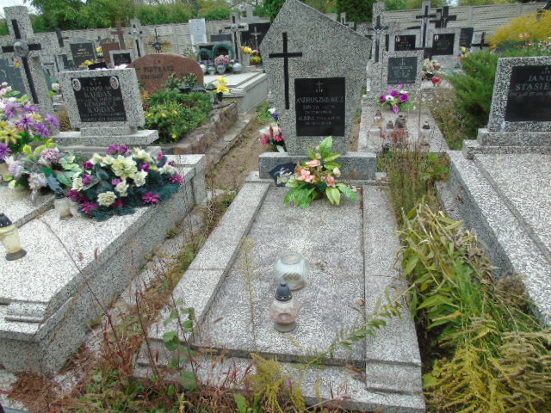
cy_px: 206
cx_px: 276
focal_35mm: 25
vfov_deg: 54.9
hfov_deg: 69.4
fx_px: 398
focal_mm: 4.4
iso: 80
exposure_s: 1/125
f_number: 3.4
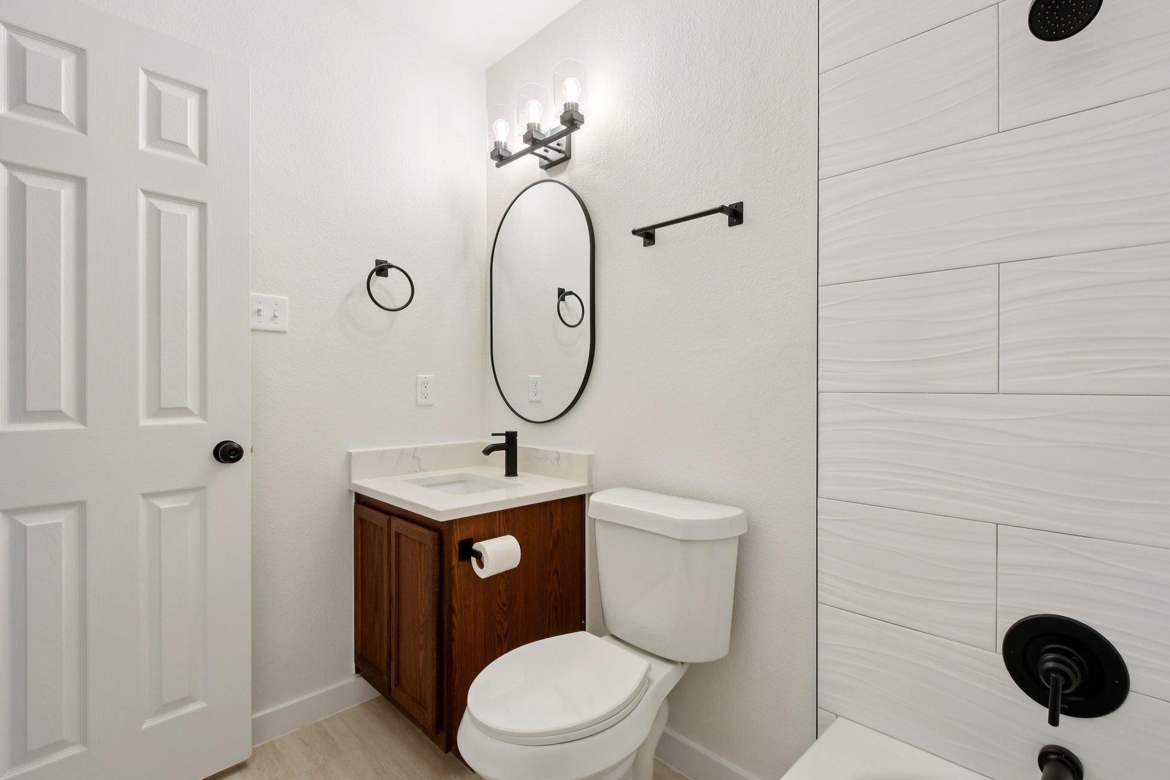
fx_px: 520
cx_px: 607
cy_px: 365
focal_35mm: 16
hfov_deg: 96.7
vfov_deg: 73.7
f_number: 8
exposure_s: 1/40
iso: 400
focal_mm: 10
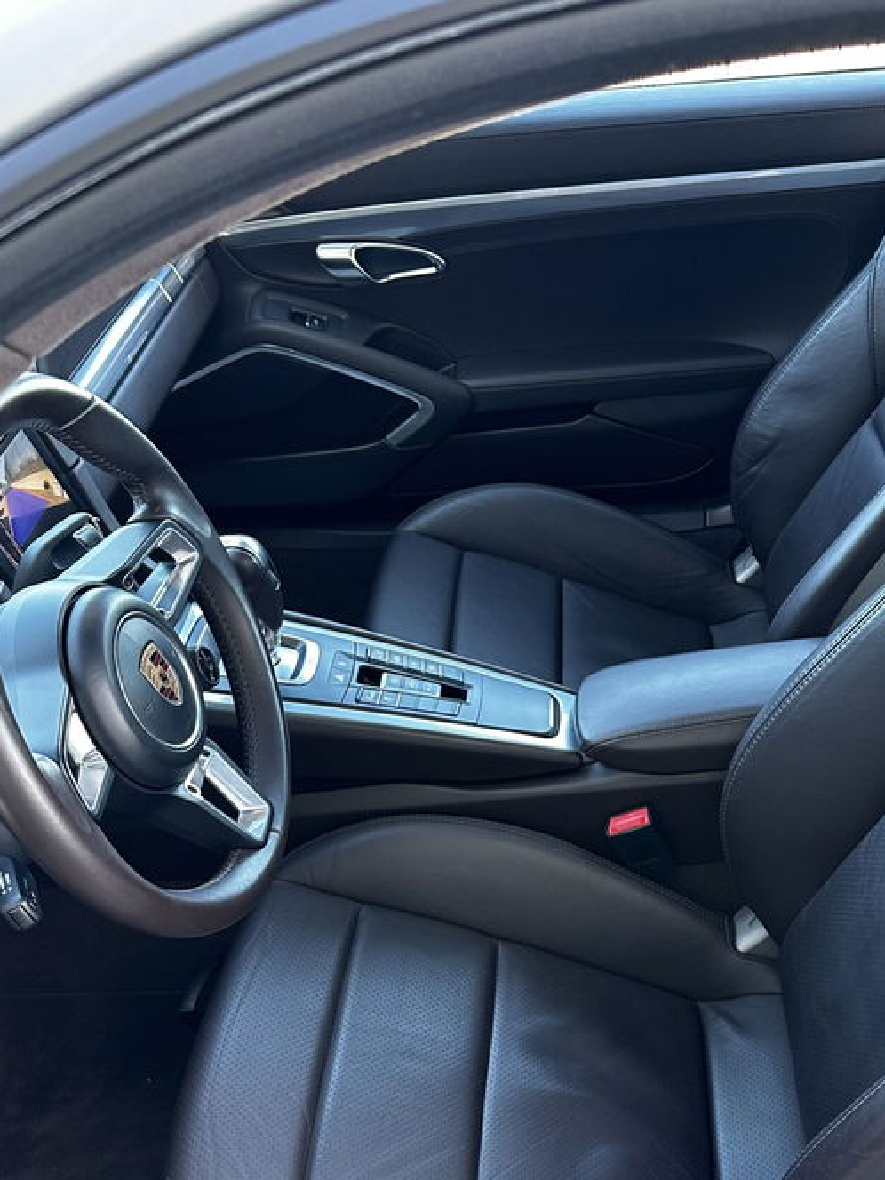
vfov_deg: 48.6
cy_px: 853
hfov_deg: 38.3
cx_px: 572
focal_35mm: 37
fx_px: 1261
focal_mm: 6.86
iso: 250
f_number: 1.78
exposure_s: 1/95
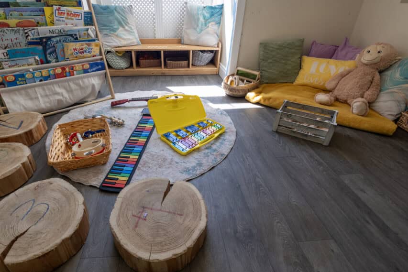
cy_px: 132
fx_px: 204
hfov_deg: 89.7
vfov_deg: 67.4
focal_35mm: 18
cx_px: 184
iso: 160
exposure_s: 1/50
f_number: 4.5
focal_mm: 10
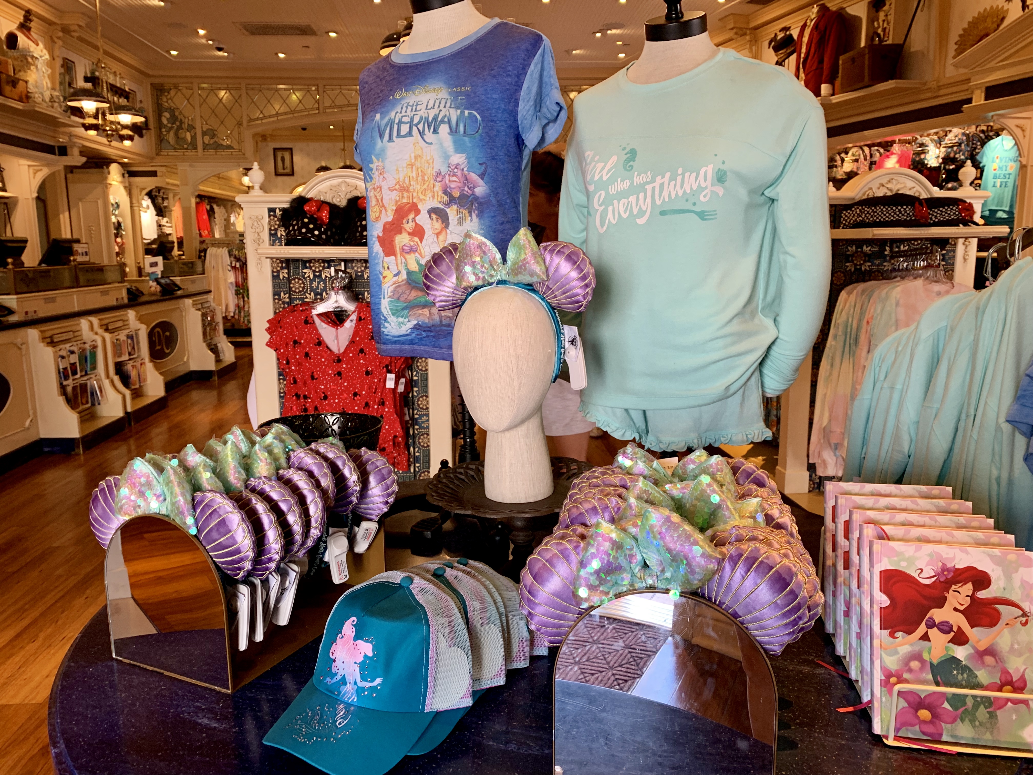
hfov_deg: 67.3
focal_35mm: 26
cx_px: 516
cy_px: 388
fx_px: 776
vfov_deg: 53.1
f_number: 1.8
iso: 100
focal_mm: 4.25
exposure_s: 1/60
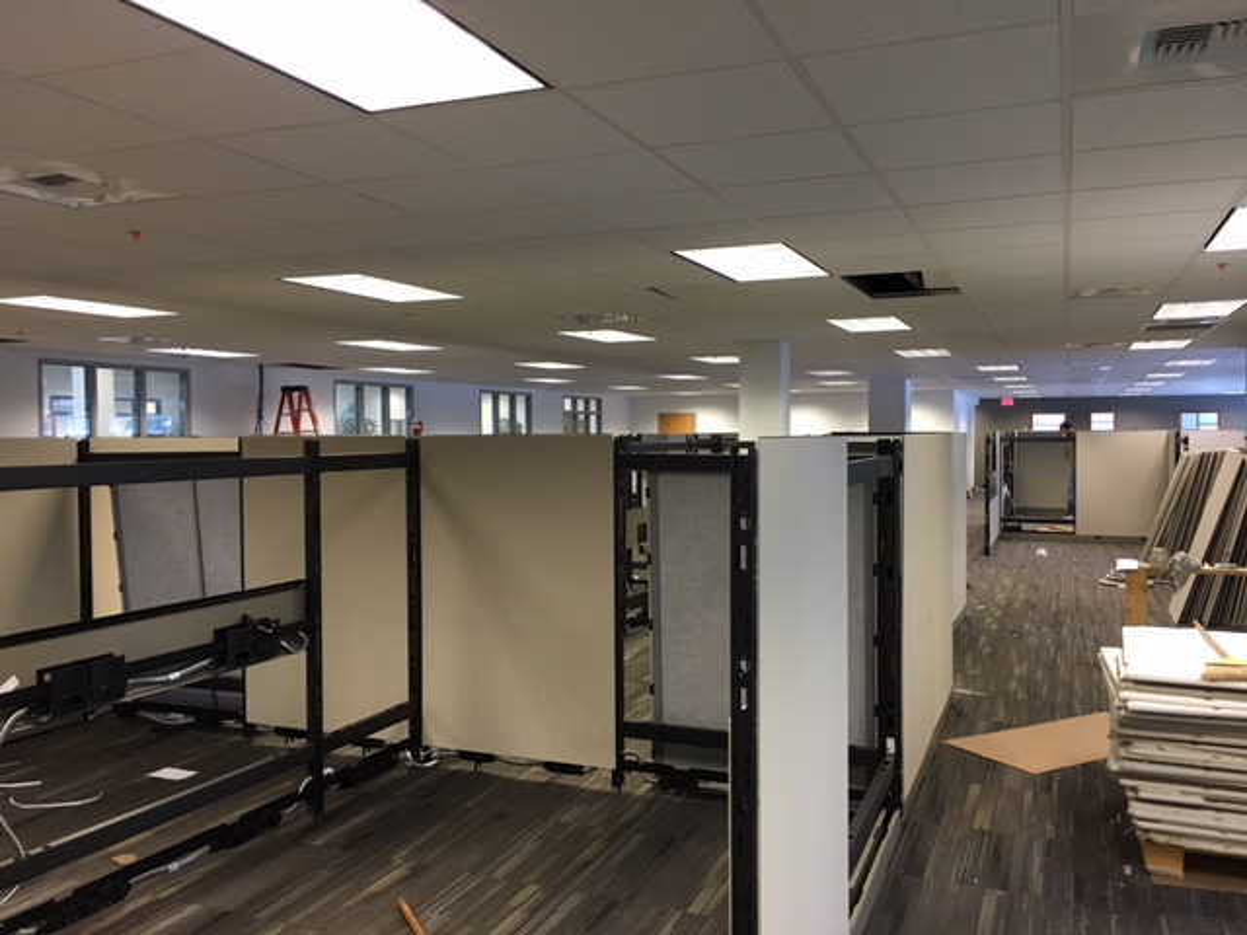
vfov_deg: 48.2
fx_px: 1045
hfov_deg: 61.7
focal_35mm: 29
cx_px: 624
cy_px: 468
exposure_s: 1/30
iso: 125
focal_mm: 4.15
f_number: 2.2
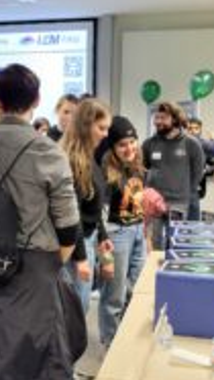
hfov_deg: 18.3
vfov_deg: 32.2
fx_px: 654
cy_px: 237
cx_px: 28
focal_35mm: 65
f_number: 1.8
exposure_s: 1/50
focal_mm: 5.4
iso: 400
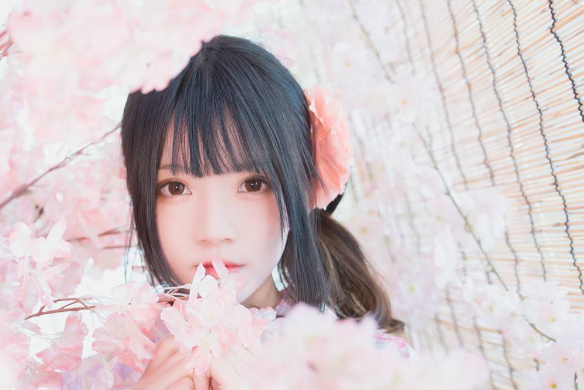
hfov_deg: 35.2
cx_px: 184
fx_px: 908
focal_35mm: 56
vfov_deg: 24.0
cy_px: 284
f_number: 2.8
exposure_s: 1/80
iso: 1250
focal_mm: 31
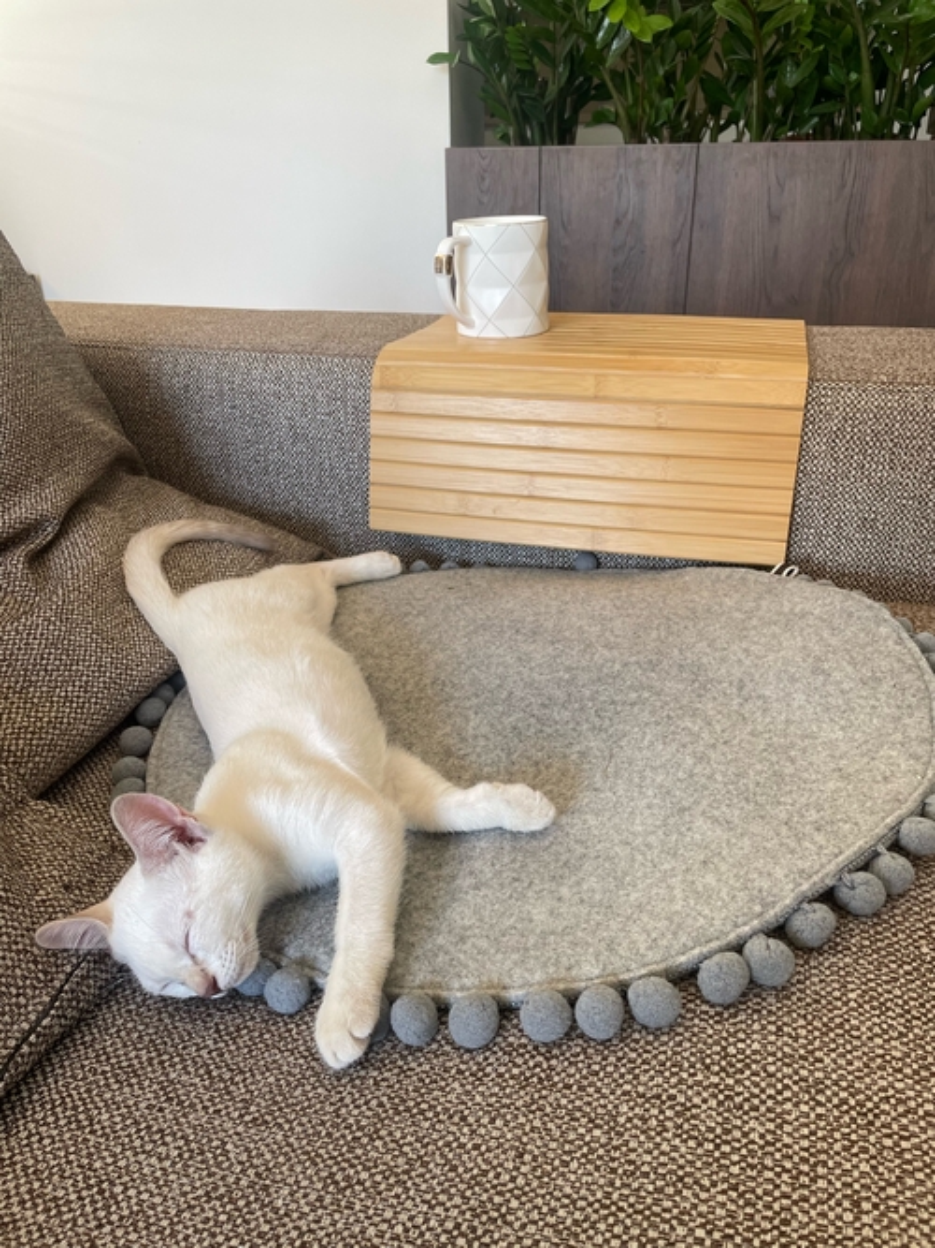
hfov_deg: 53.0
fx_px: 937
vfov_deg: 67.3
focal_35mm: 26
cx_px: 468
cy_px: 624
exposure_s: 1/121
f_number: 1.6
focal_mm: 4.2
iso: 80
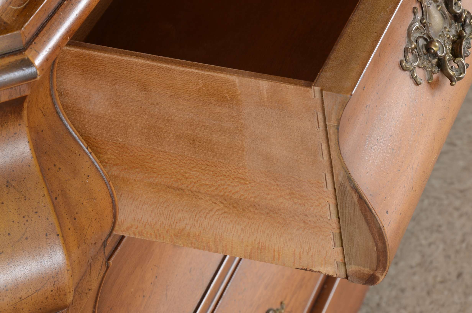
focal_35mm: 158
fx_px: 2061
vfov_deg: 8.7
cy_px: 156
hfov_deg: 13.1
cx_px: 236
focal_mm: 105
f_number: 13
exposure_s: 1/100
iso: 125
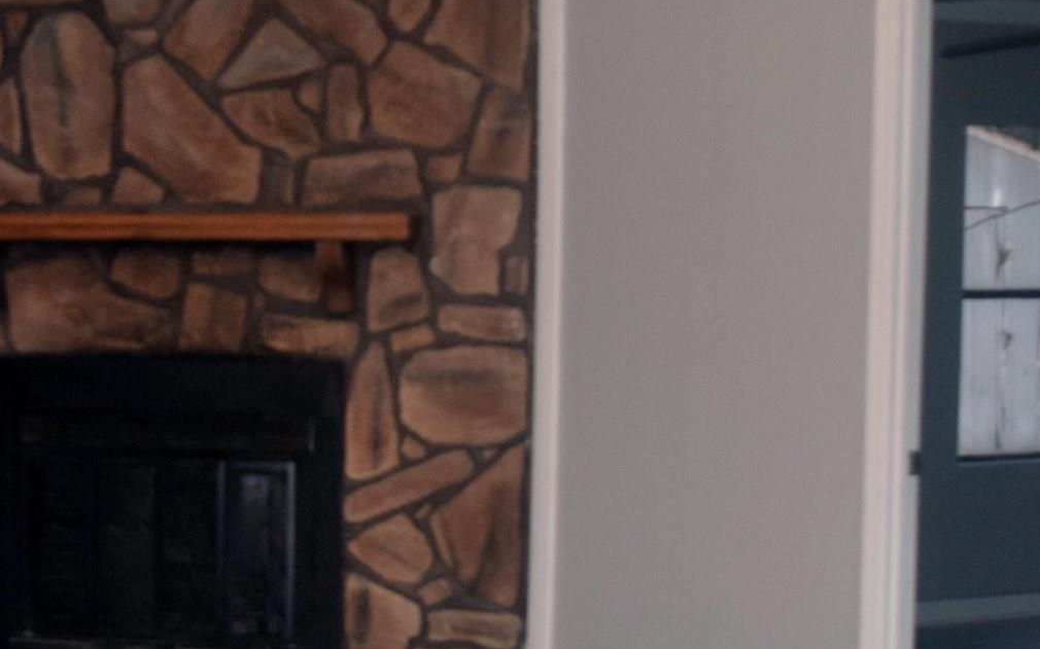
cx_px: 99
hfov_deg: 21.8
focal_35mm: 93
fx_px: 2636
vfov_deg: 14.1
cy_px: 366
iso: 450
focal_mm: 20
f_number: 3.5
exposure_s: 1/60
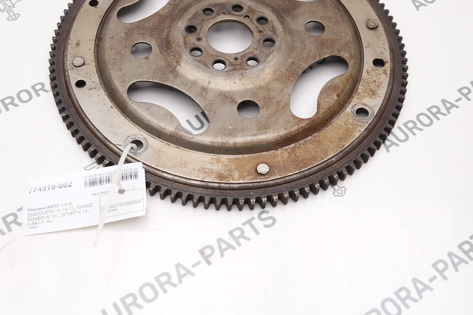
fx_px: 670
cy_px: 84
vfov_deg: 26.2
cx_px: 226
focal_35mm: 51
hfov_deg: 38.9
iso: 100
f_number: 3.5
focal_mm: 19
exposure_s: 1/80
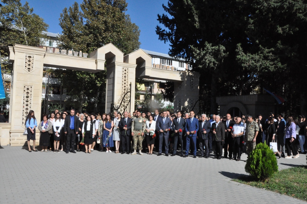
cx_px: 154
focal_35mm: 27
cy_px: 102
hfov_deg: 67.4
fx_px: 230
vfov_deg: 47.8
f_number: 22
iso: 3200
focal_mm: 18
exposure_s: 1/800
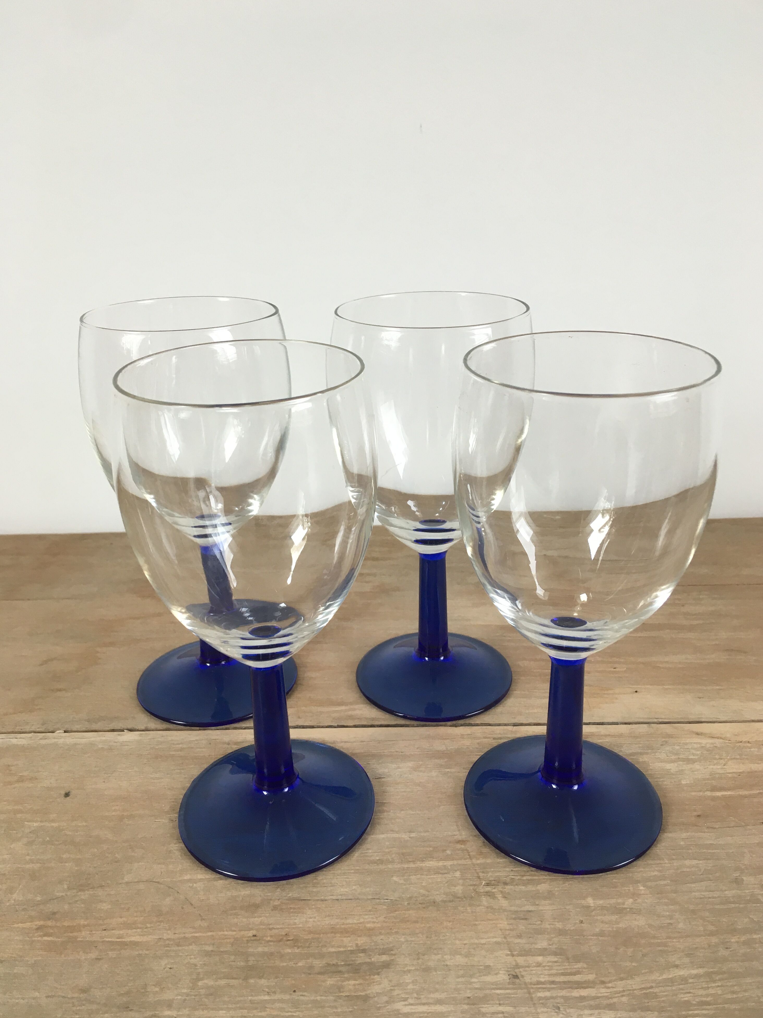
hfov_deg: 46.8
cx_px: 386
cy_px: 499
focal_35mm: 30
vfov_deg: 60.0
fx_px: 882
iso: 25
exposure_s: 1/33
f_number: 2.2
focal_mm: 4.15
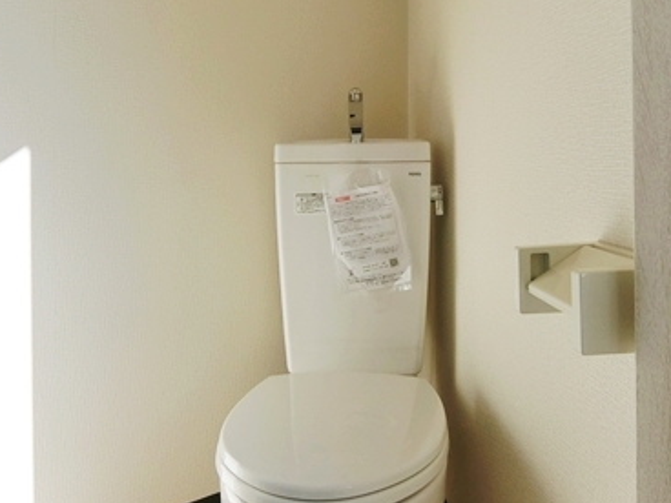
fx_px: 640
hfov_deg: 55.2
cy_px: 146
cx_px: 381
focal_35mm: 33
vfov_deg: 42.0
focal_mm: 4.06
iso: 80
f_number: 2.7
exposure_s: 1/800
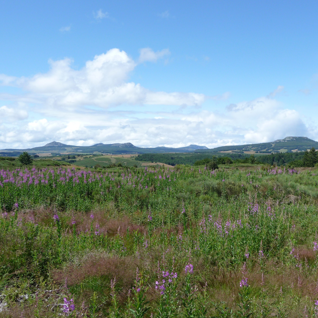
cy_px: 158
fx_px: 395
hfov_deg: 43.4
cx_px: 207
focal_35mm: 38
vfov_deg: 43.9
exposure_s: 1/800
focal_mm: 5.3
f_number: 3.5
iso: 100
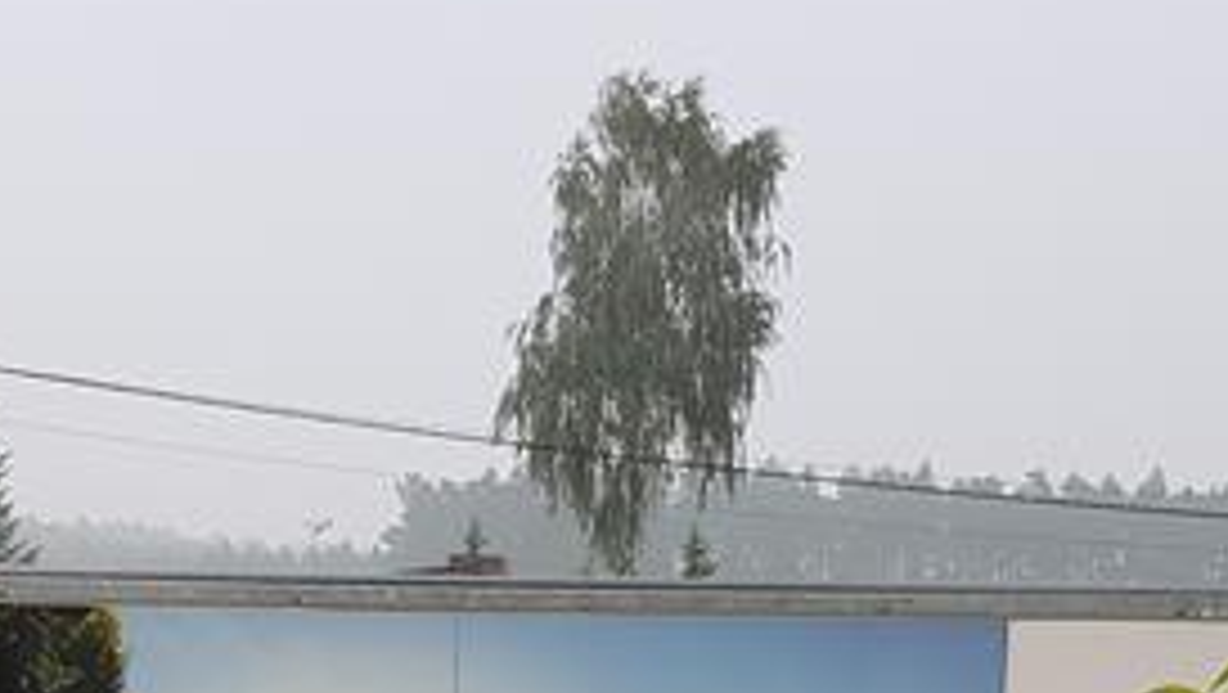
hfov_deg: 25.6
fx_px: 2704
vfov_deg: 13.3
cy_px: 1210
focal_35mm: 83
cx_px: 517
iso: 40
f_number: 1.7
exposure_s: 1/393
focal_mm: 4.3
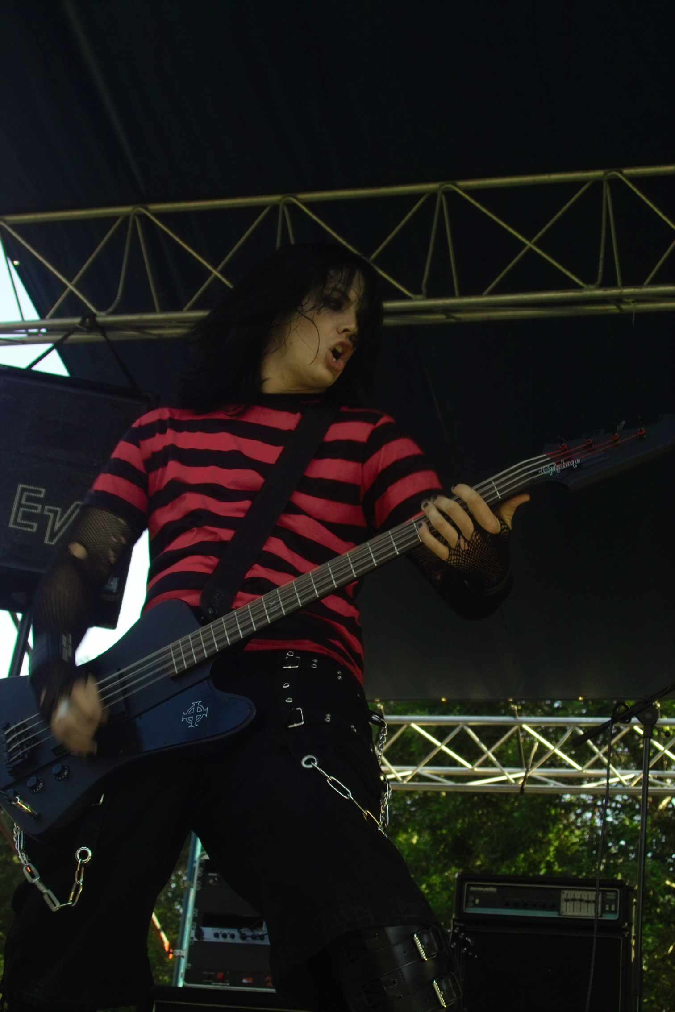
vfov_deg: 31.9
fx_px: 1772
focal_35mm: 63
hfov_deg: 21.6
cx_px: 338
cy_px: 506
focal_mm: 37
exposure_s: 1/60
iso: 200
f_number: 6.7
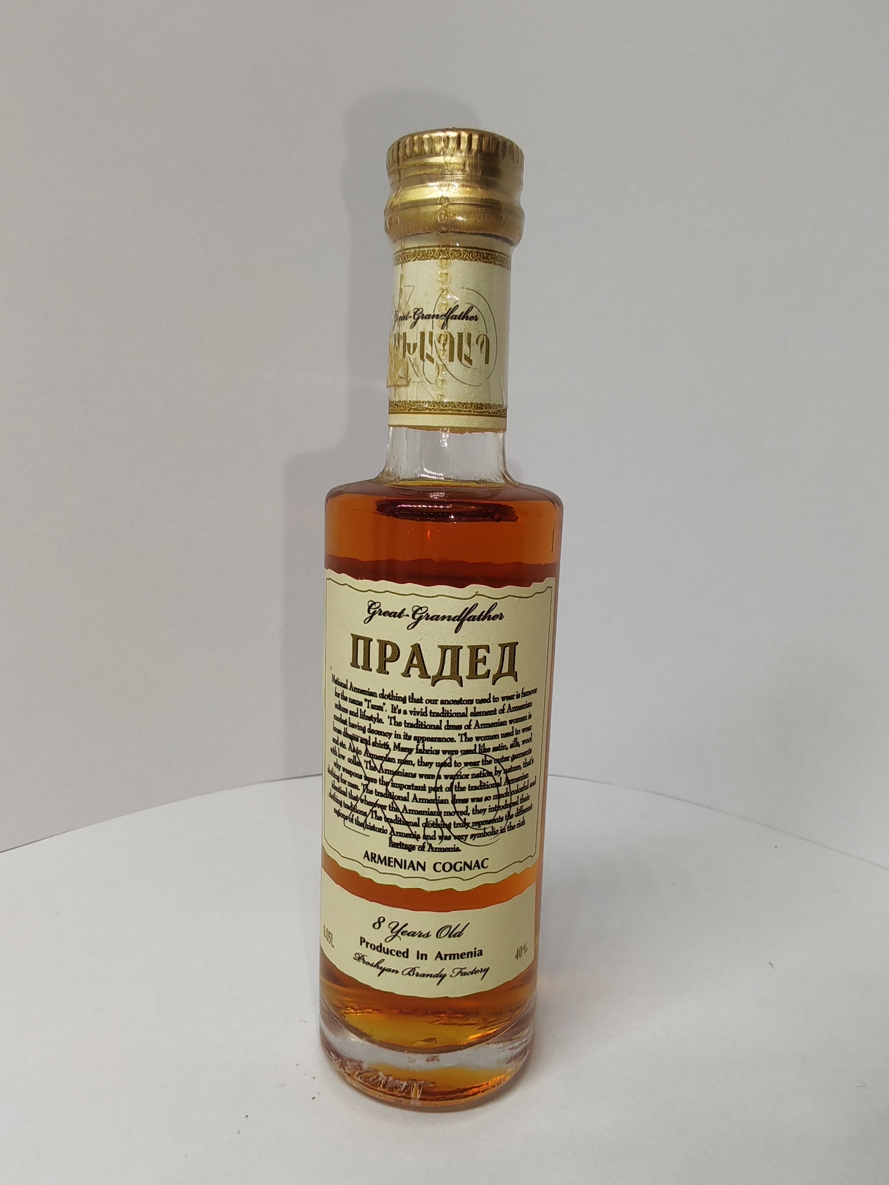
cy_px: 592
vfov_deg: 65.3
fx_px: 925
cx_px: 444
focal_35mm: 27
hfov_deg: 51.4
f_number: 2.2
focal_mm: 1.96
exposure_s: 1/100
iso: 64
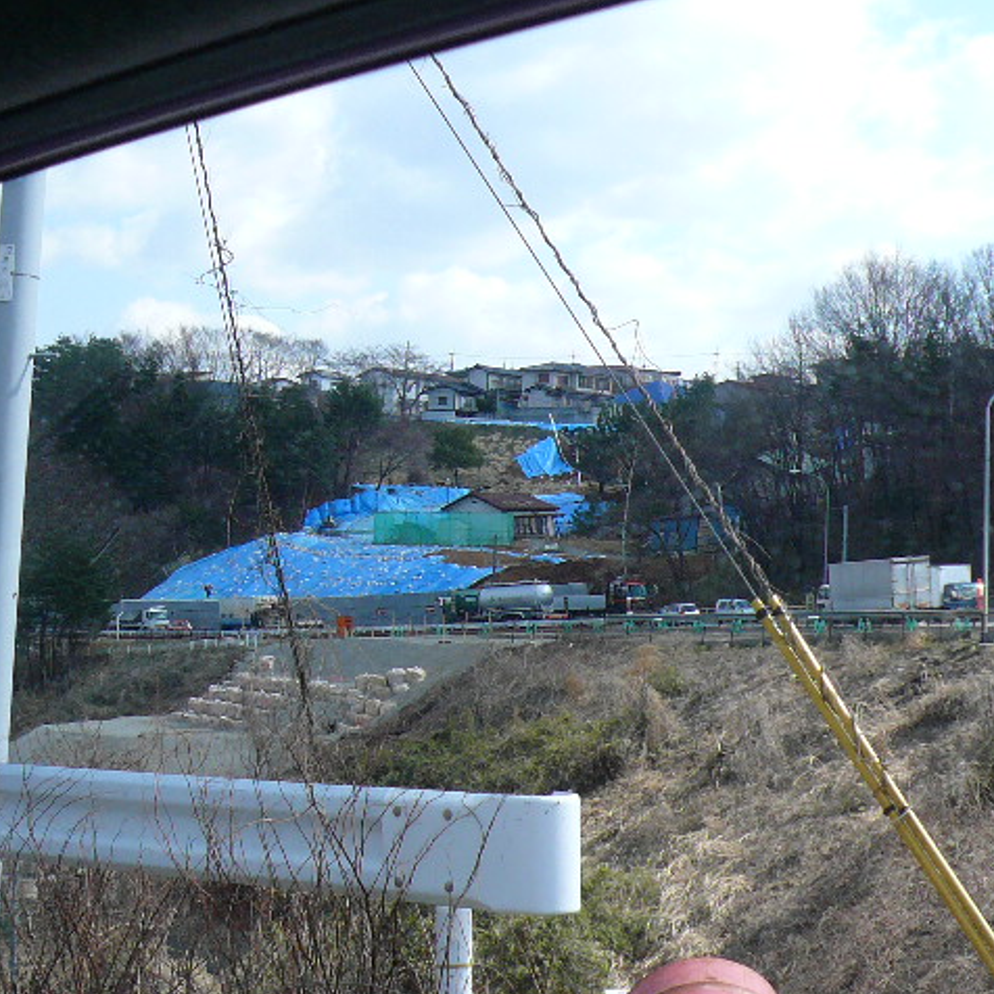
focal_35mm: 63
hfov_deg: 27.3
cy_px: 499
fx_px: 2047
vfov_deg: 27.3
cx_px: 555
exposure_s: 1/640
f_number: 3
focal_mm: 5.7
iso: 100
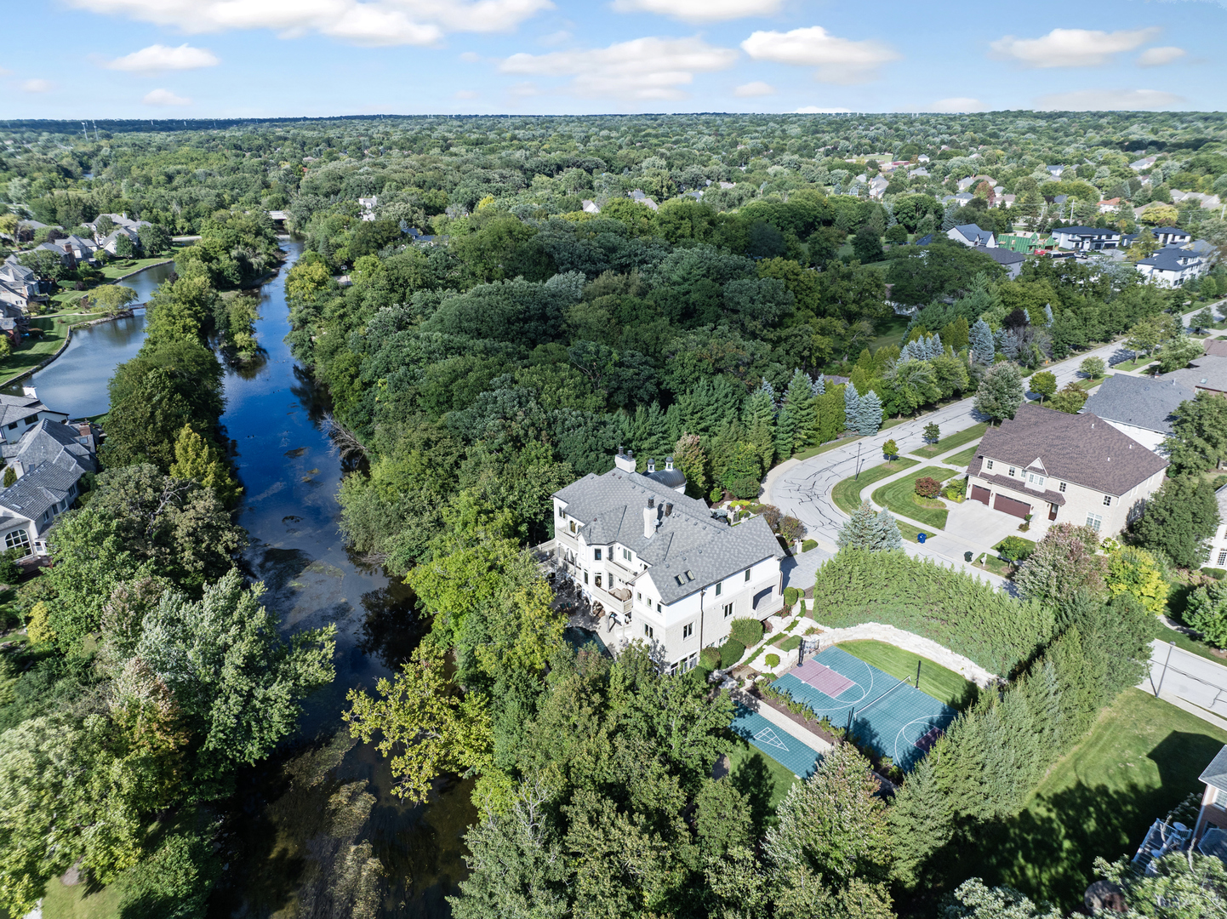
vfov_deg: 56.8
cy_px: 460
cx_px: 614
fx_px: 850
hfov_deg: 71.6
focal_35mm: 24
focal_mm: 12.29
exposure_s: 1/1600
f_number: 2.8
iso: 140
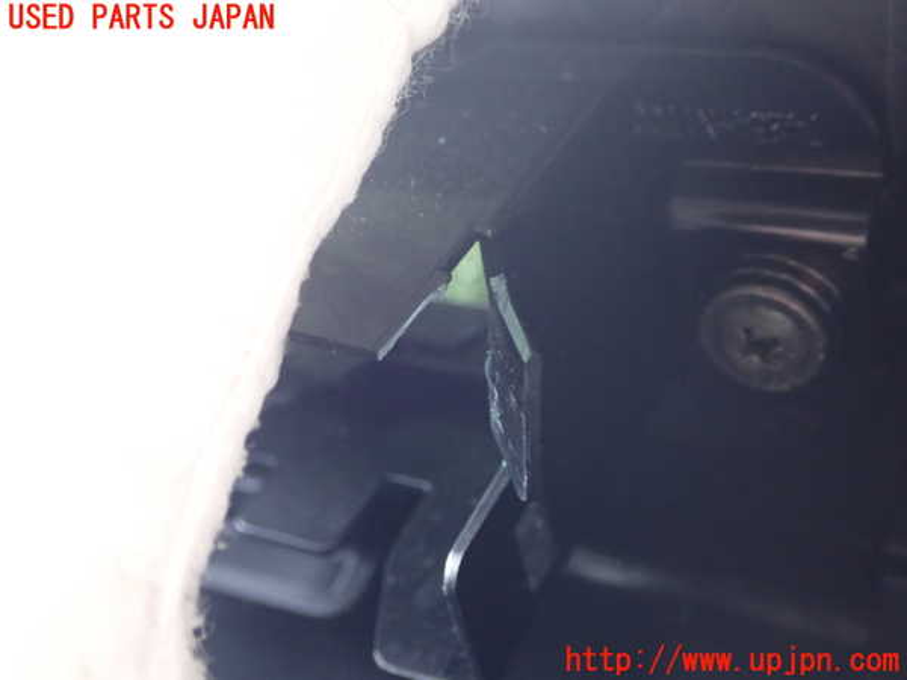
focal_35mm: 50
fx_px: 1310
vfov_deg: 29.1
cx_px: 454
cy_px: 340
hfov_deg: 38.2
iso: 800
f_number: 3.2
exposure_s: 1/25
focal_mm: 9.01
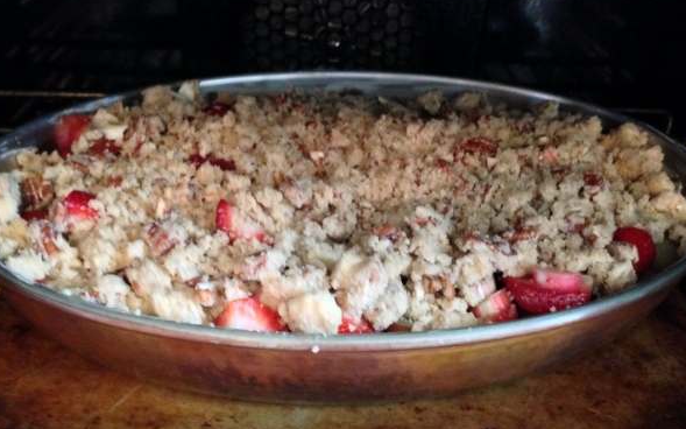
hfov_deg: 51.5
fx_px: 710
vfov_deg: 33.6
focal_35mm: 38
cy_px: 227
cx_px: 360
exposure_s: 1/15
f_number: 2.4
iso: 640
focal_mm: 4.12
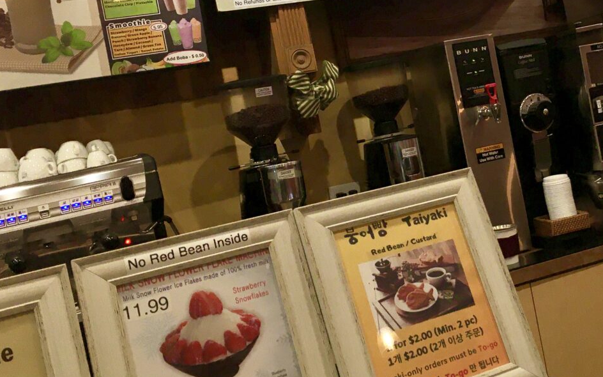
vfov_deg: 25.5
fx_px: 822
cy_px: 98
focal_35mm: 50
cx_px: 457
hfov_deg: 39.2
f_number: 2.2
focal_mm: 4.15
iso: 25
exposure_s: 1/40
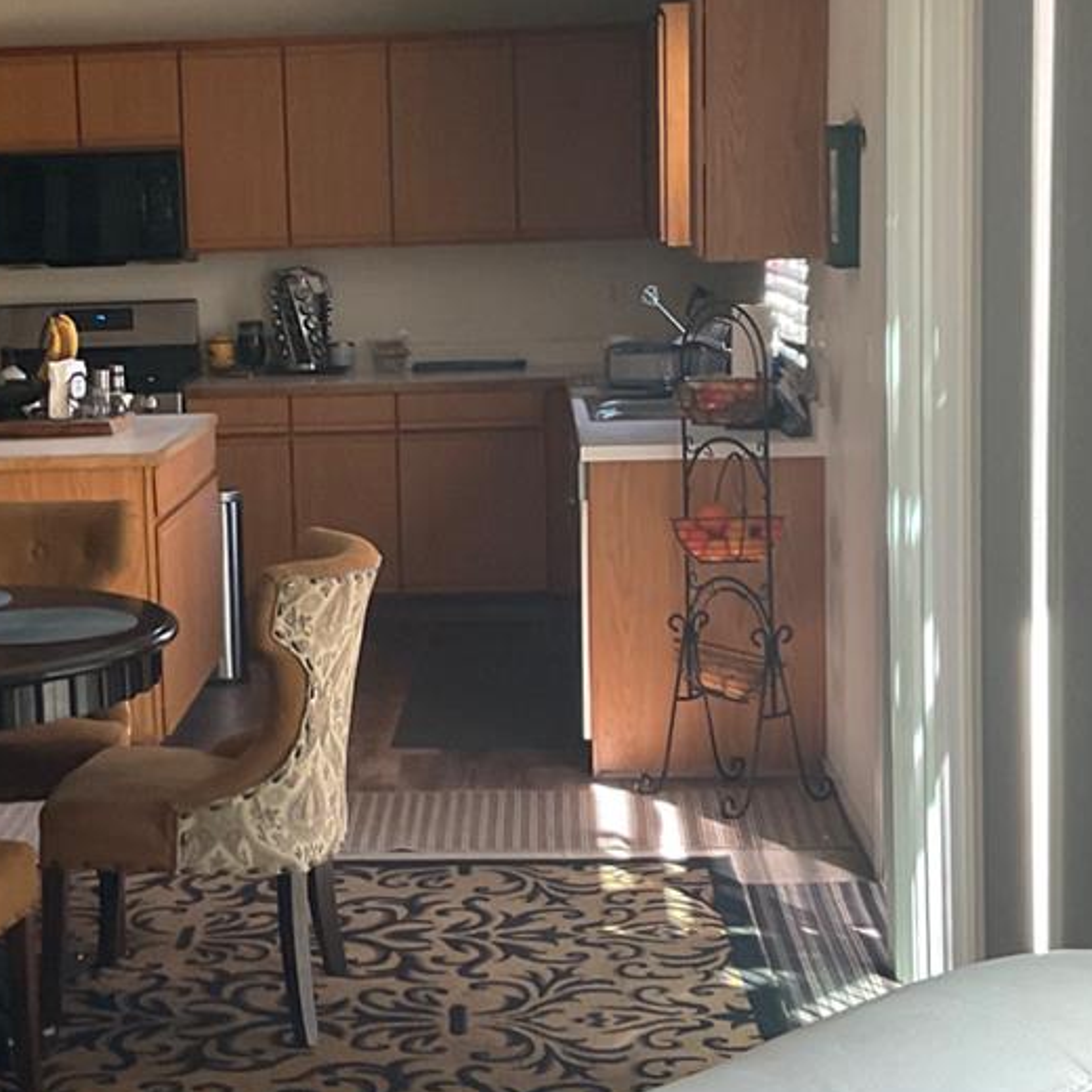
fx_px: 2641
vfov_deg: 23.4
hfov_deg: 23.2
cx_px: 316
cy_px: 512
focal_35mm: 74
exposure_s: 1/60
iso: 80
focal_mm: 3
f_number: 1.8
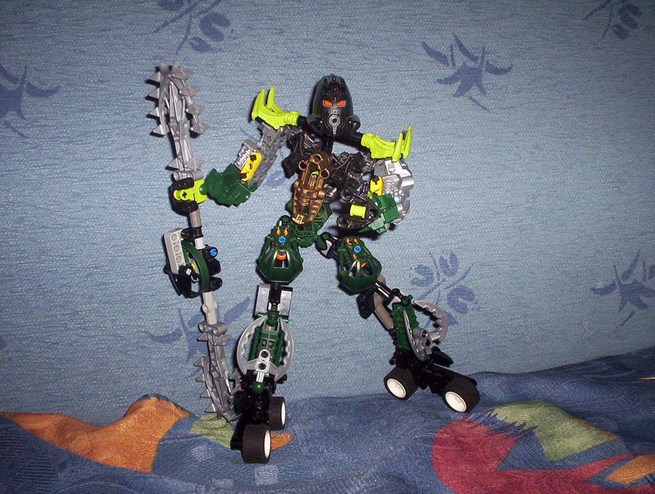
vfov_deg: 37.9
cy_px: 247
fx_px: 721
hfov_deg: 48.9
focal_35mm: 38
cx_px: 328
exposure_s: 1/60
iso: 140
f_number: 4.5
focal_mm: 4.99
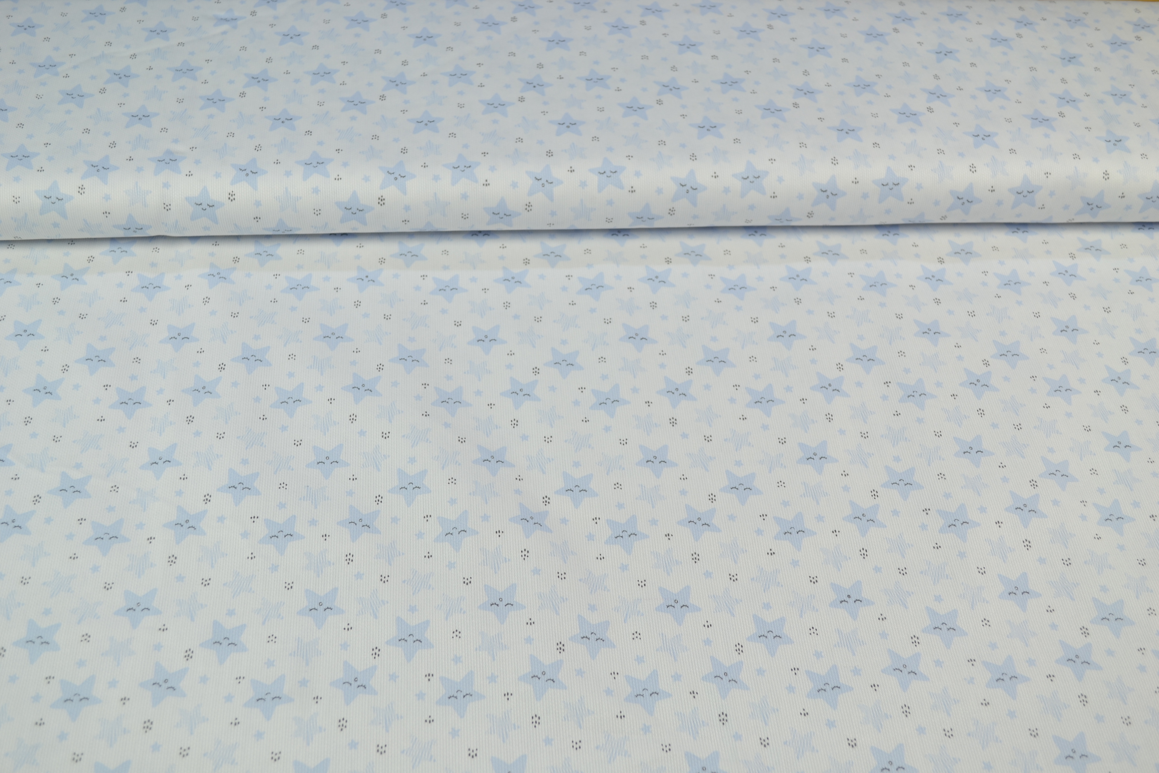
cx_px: 580
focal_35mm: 39
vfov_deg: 34.2
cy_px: 386
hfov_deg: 49.6
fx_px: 1255
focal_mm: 26
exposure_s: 1/30
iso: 100
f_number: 5.6
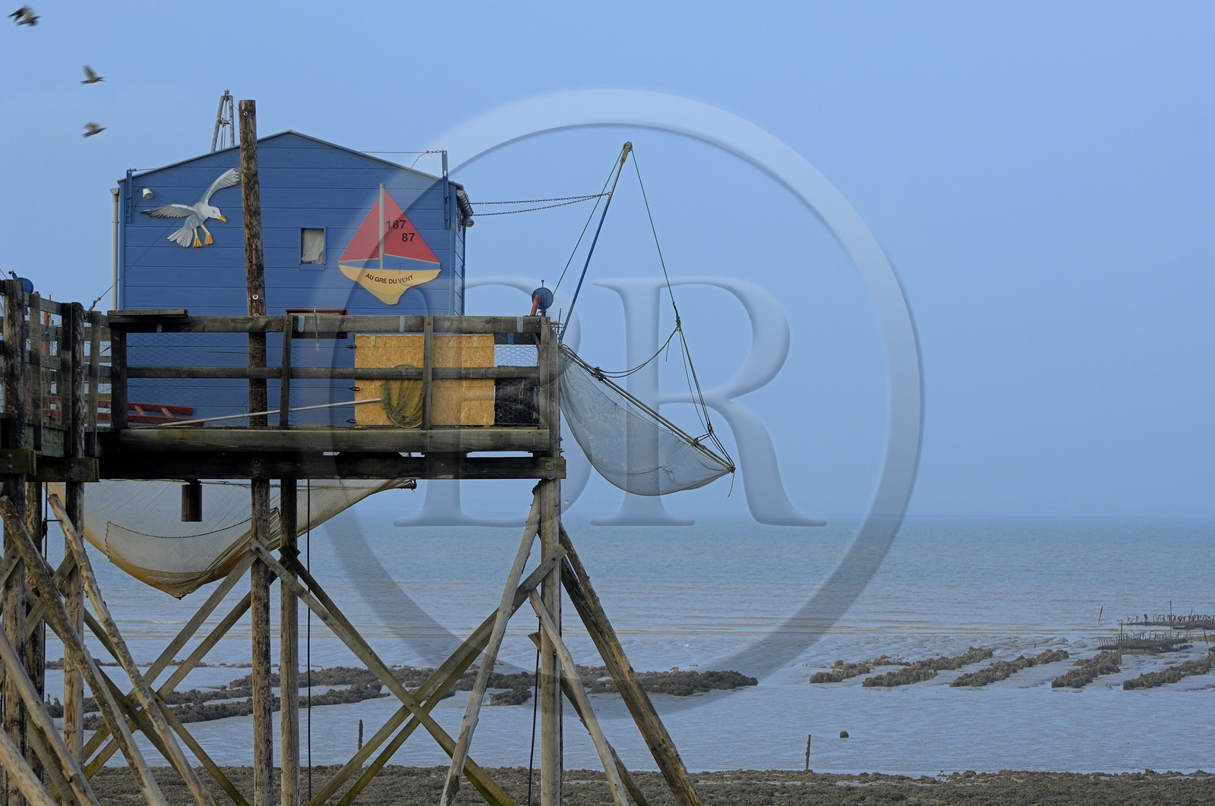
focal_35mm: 165
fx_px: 5561
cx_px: 608
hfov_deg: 12.5
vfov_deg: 8.3
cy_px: 403
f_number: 5
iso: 100
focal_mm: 110
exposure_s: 1/160
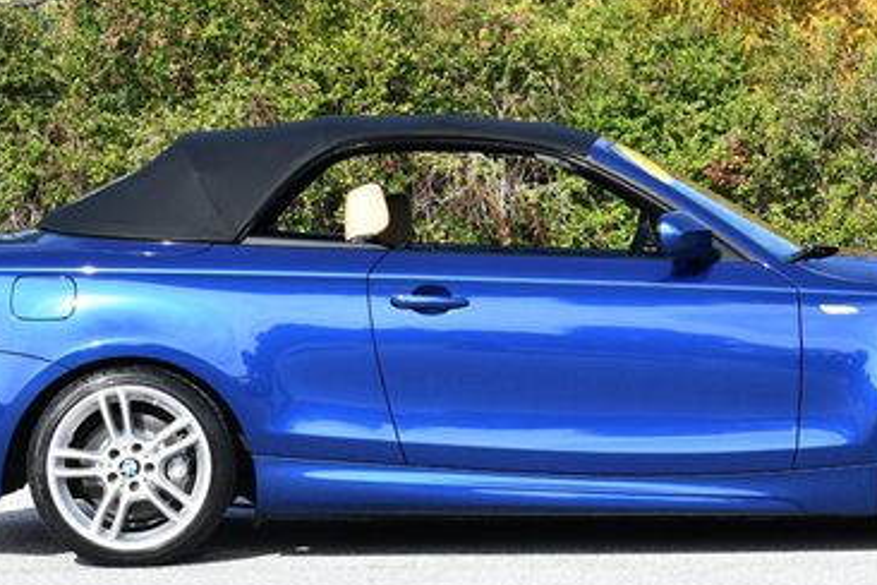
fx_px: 3410
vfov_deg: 9.8
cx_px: 520
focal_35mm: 140
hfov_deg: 14.6
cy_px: 175
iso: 180
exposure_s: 1/250
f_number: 8
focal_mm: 40
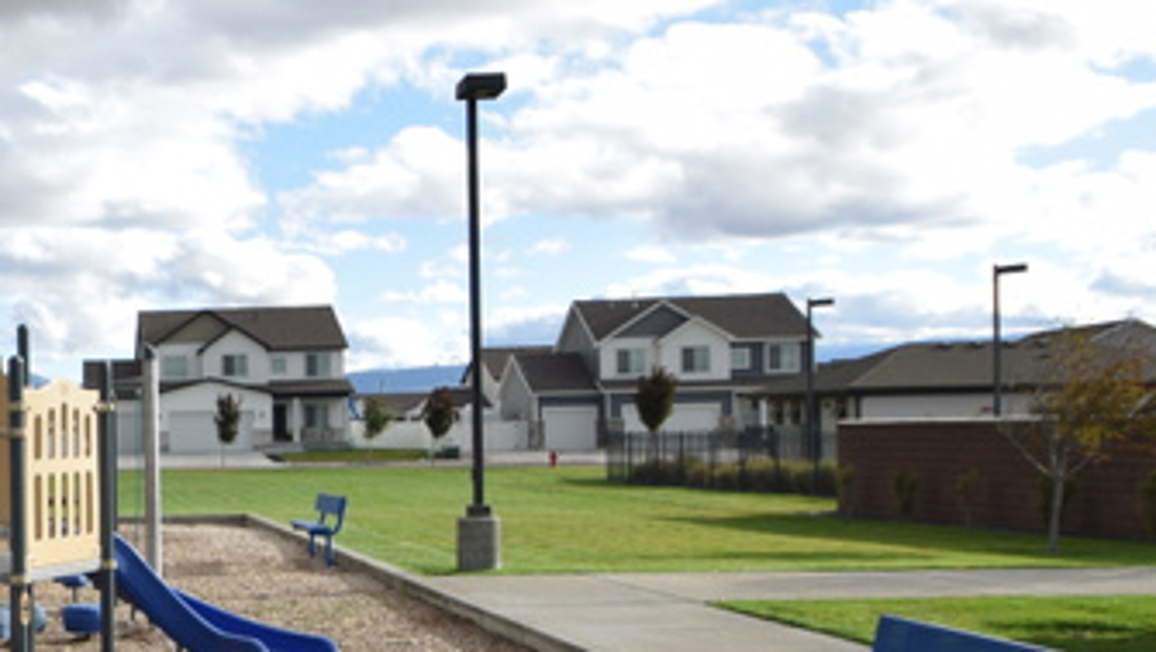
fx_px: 1472
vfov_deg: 24.9
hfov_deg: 36.2
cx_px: -124
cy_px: 409
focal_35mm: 48
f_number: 9
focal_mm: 10
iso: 200
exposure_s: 1/320
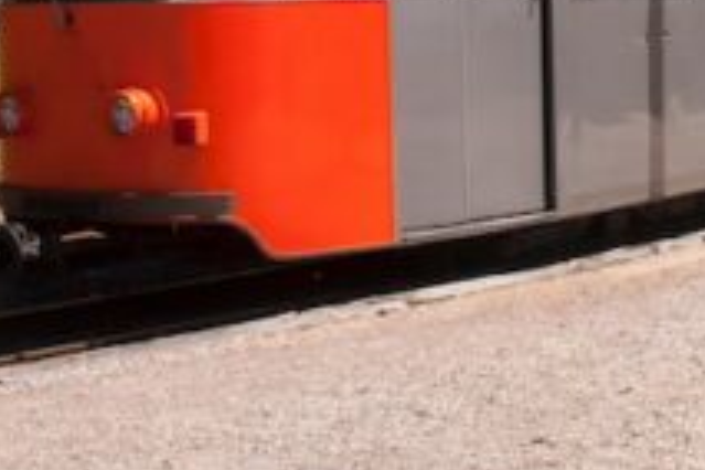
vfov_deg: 12.0
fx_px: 2201
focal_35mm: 112
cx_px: 430
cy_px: -61
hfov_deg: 18.2
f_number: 11
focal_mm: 27
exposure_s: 1/500
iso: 500
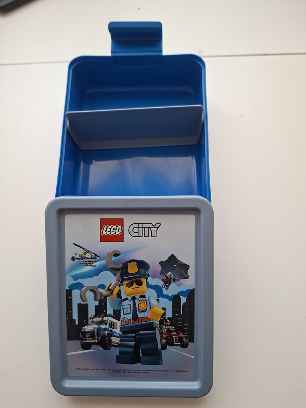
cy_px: 204
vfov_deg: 73.9
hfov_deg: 58.9
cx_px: 153
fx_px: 271
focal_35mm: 23
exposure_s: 1/100
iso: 200
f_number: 1.8
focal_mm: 5.54
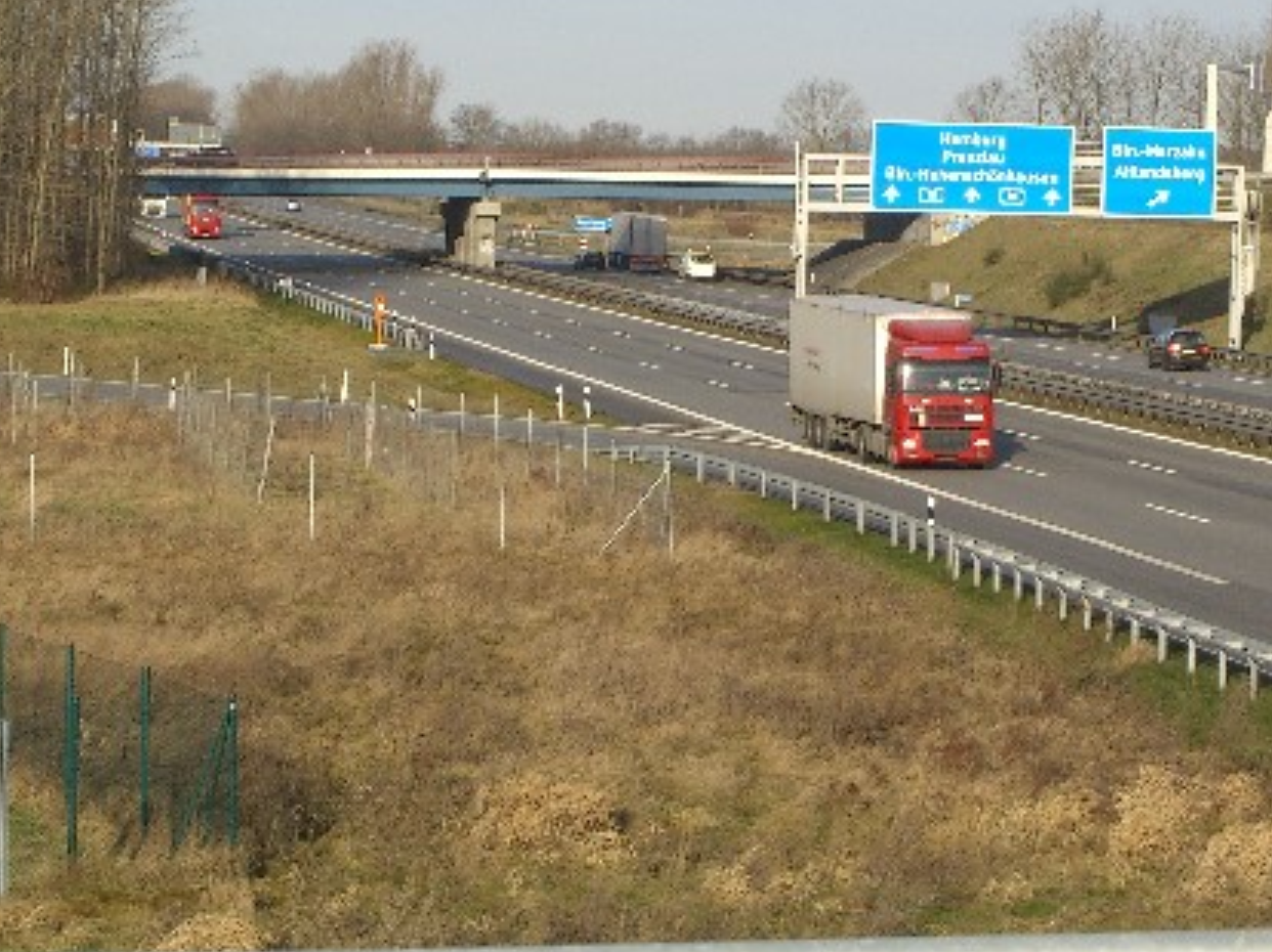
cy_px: 273
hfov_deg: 11.7
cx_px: 796
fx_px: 6206
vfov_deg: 8.8
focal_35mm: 169
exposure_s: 1/200
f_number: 7.4
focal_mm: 23.7
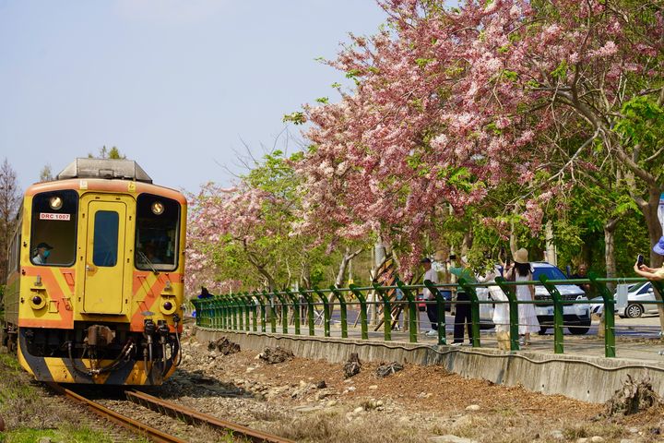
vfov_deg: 13.4
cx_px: 332
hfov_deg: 20.0
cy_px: 222
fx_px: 1881
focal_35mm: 102
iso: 100
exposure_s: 1/500
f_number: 5
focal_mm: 102
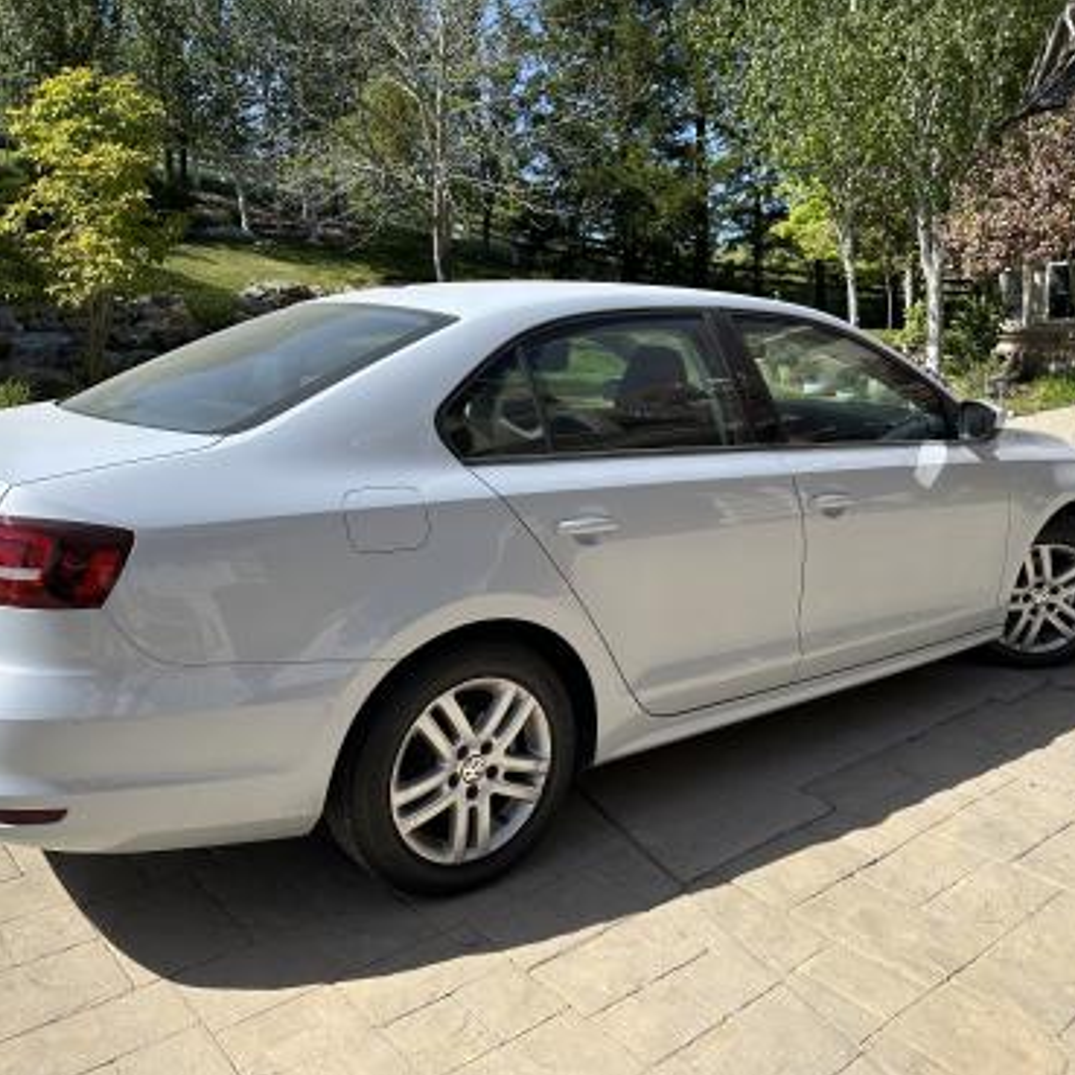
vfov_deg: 55.6
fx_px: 1019
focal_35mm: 29
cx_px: 545
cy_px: 530
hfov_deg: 55.6
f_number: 1.78
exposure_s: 1/3247
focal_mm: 6.86
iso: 80
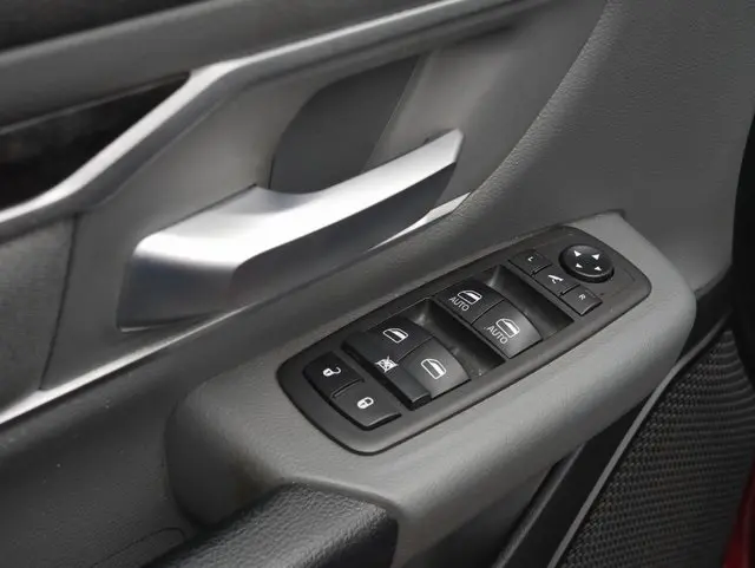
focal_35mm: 54
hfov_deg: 35.5
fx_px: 1179
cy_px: 284
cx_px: 378
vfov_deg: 27.1
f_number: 5.3
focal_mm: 27
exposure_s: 1/60
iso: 250
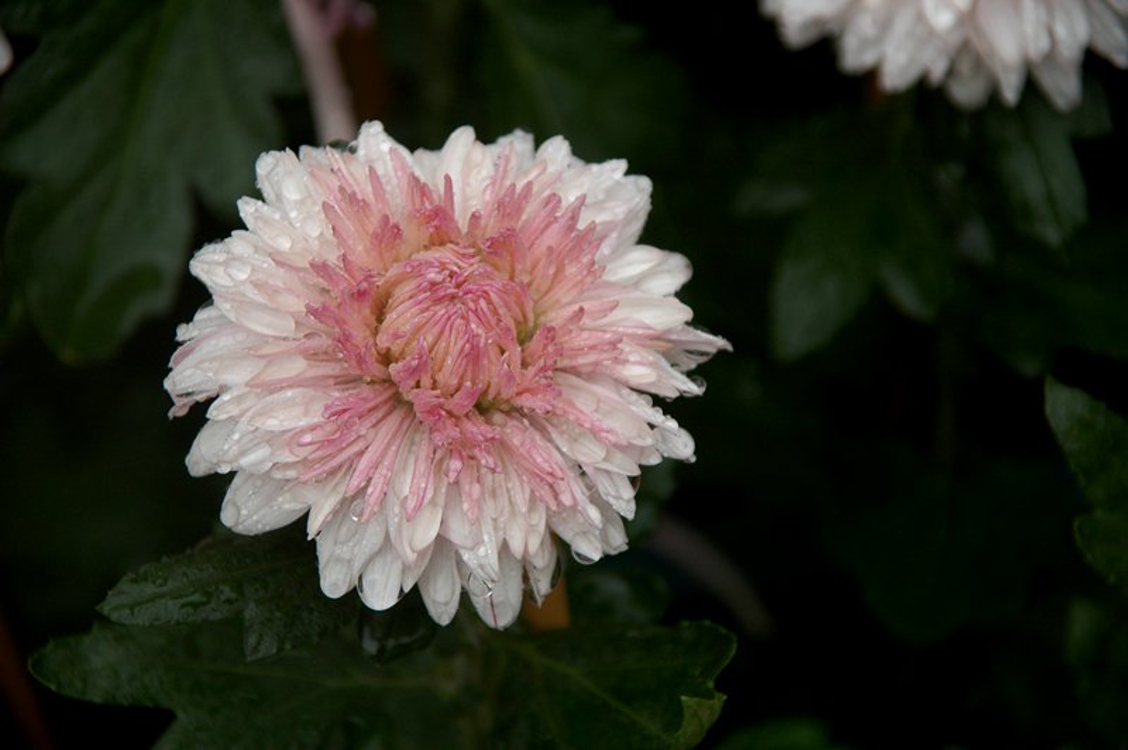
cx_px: 564
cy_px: 375
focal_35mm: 188
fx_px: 5870
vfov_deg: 7.3
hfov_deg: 11.0
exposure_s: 1/125
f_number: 5.6
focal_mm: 125
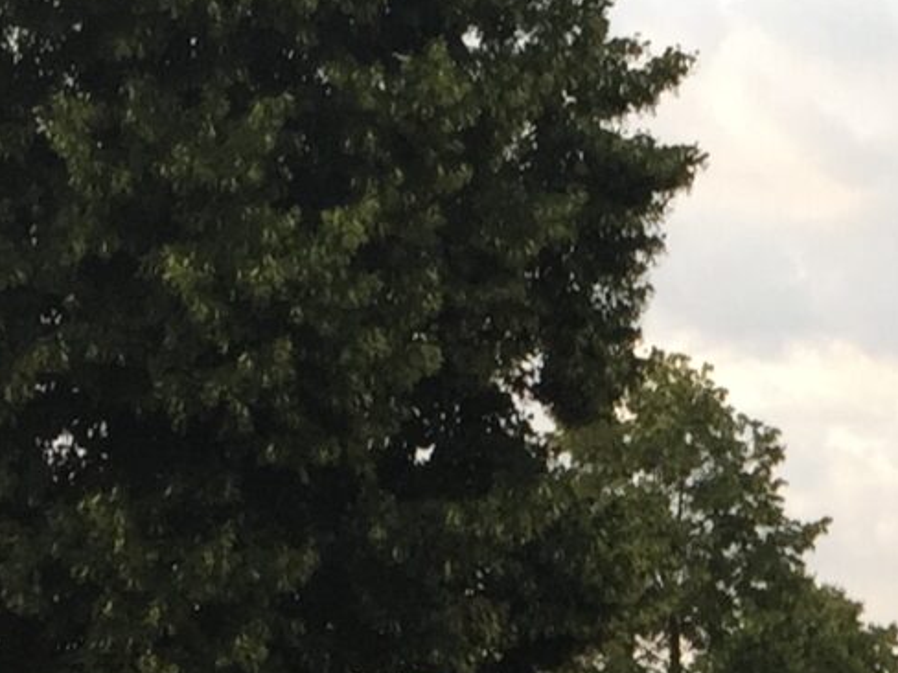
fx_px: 3943
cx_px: 1202
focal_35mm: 152
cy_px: 1223
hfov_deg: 12.5
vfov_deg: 9.3
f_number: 2.2
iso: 32
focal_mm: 4.15
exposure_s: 1/120
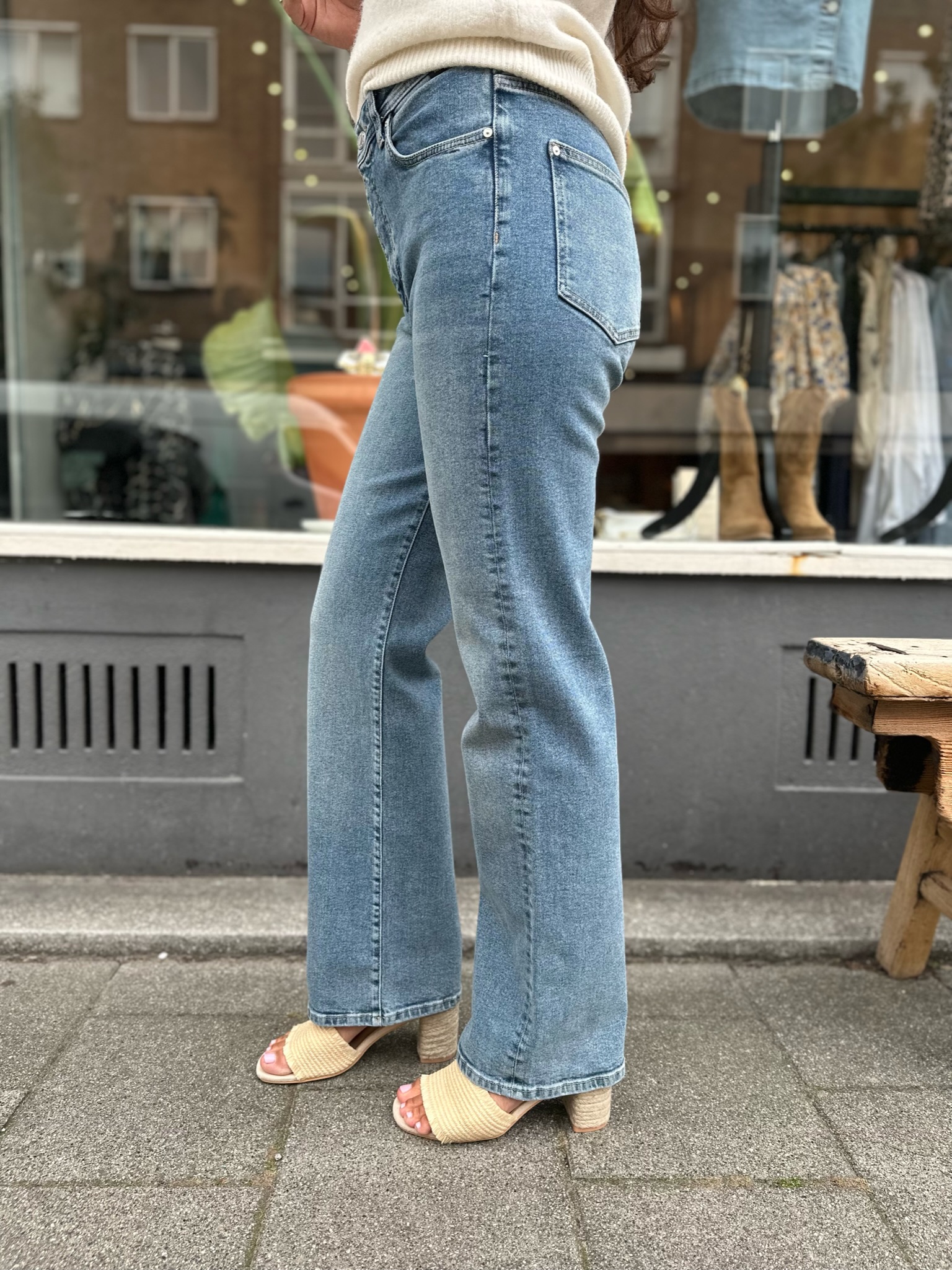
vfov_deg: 71.6
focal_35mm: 24
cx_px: 476
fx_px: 880
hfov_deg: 56.8
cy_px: 635
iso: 80
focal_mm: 6.86
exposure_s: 1/516
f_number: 1.78
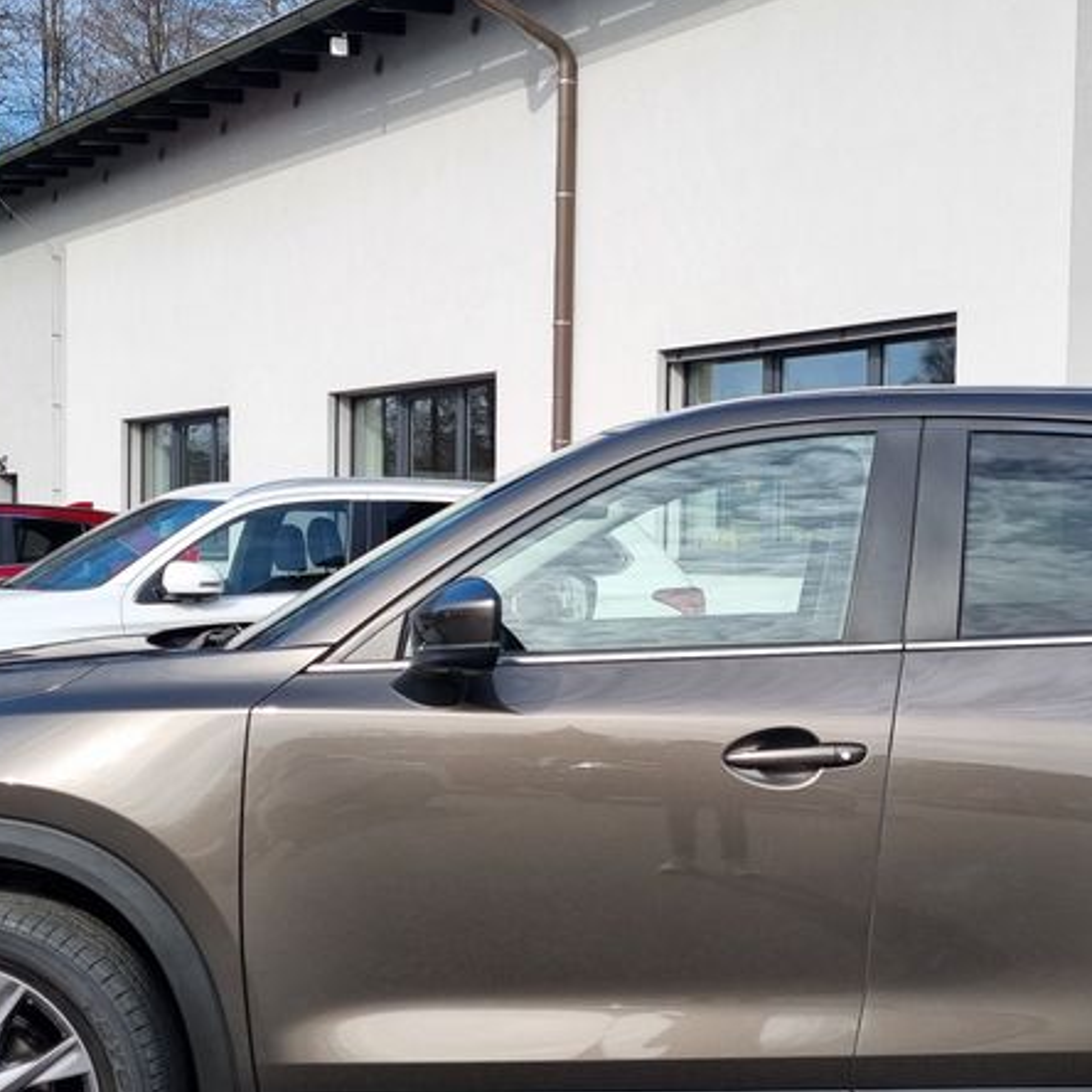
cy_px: 639
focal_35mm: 53
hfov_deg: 32.0
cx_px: 721
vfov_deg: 32.1
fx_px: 1892
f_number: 1.8
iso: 50
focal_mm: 5.4
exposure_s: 1/1340
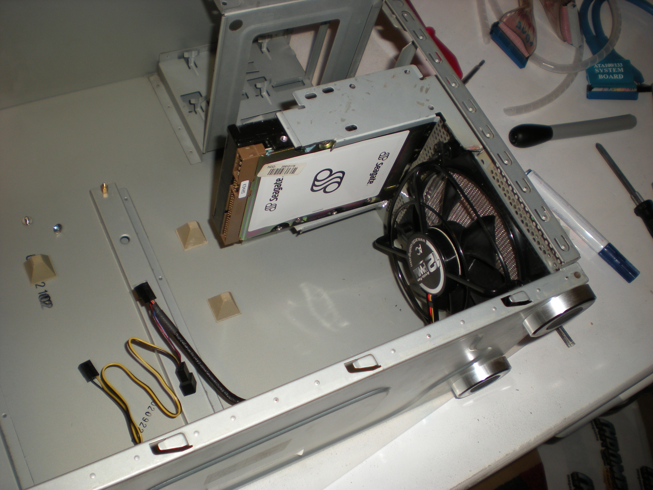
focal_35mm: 38
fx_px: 717
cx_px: 326
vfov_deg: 37.7
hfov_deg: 49.0
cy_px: 245
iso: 64
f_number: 3.1
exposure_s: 1/60
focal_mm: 6.3
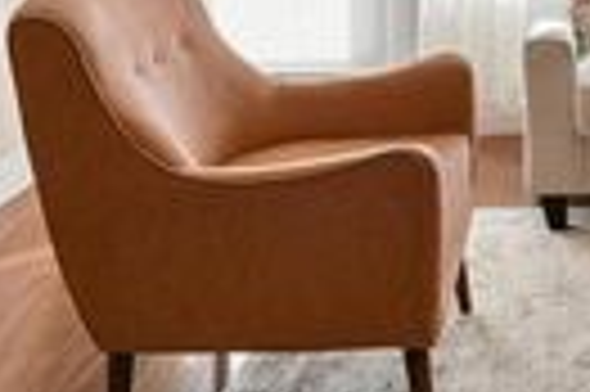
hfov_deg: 28.2
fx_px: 1064
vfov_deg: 18.5
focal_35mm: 65
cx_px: 649
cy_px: -194
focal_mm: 17
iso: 320
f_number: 8
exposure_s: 1/800
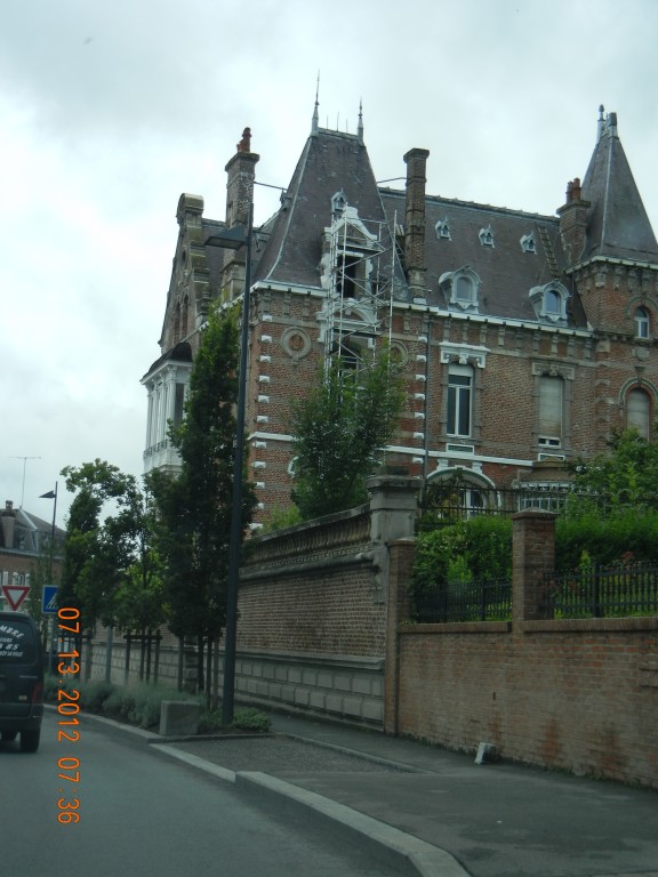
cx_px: 329
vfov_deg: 36.8
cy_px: 438
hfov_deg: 28.0
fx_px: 1318
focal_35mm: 52
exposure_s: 1/251
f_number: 7.8
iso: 160
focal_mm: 9.3
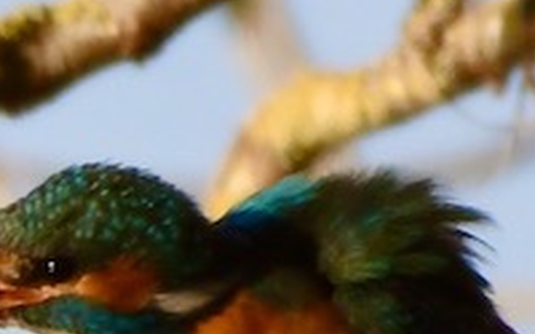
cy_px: 244
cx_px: -102
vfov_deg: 0.4
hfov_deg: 0.6
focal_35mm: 3667
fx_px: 53467
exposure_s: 1/3200
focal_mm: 600
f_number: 6.3
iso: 640
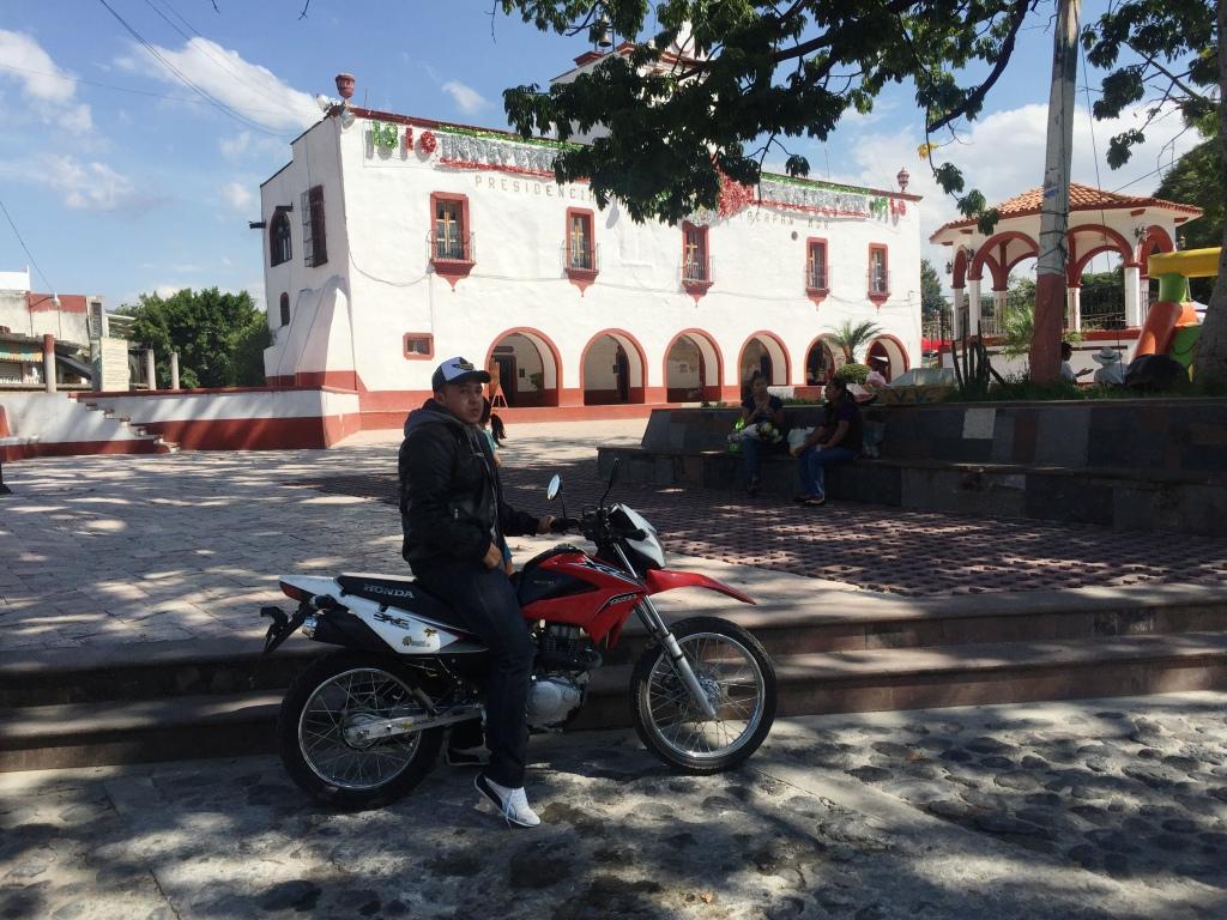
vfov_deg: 48.2
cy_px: 460
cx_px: 614
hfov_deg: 61.7
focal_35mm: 29
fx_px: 1028
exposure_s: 1/3049
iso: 32
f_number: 2.2
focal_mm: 4.15
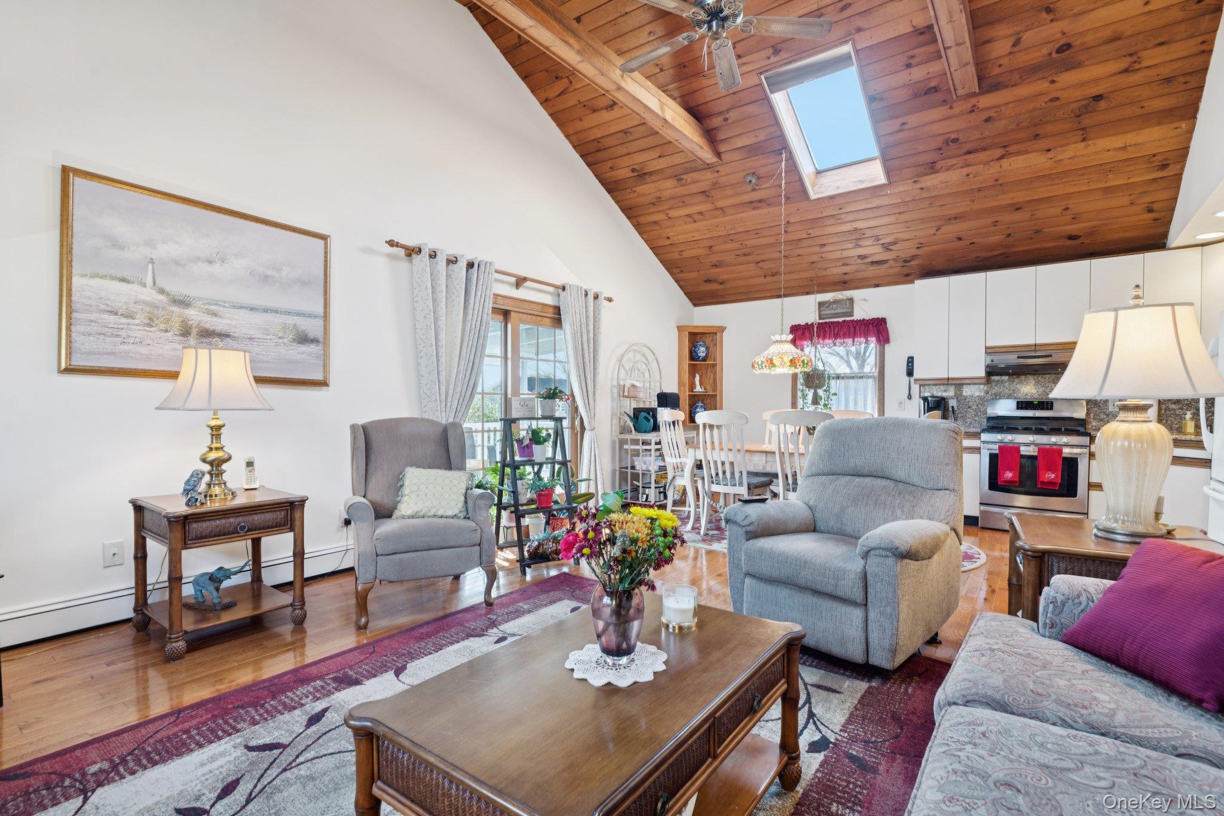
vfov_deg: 70.4
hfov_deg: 93.3
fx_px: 578
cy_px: 408
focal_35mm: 17
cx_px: 612
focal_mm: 17
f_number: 8
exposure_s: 1/6
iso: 320
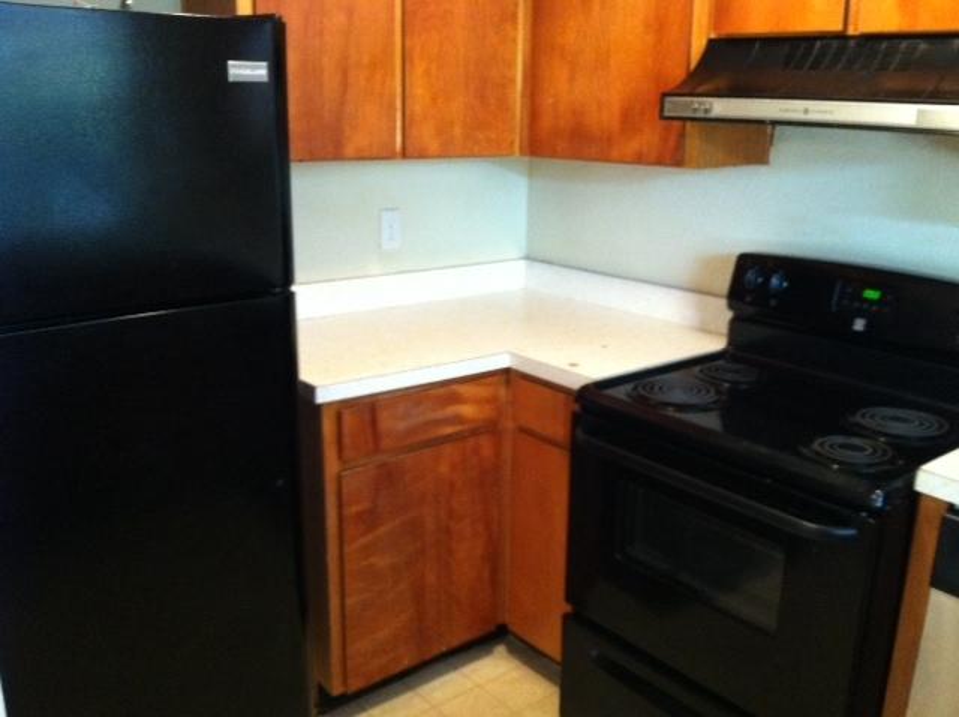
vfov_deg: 40.6
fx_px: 968
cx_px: 480
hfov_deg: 52.7
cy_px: 358
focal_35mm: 35
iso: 500
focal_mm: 3.85
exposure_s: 1/15
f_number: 2.8
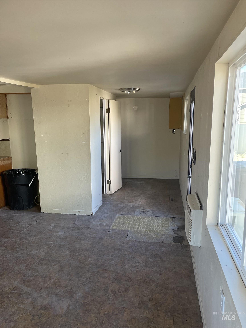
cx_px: 123
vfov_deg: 67.3
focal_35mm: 26
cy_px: 164
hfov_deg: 53.1
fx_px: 246
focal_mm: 4.2
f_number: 1.6
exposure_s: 1/121
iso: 80
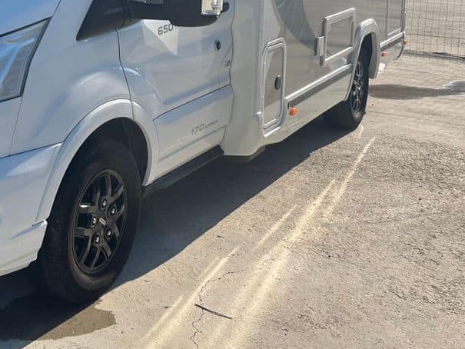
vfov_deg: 25.5
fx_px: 739
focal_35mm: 55
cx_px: 61
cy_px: 19
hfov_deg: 33.4
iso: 50
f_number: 1.6
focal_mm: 5.1
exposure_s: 1/4310
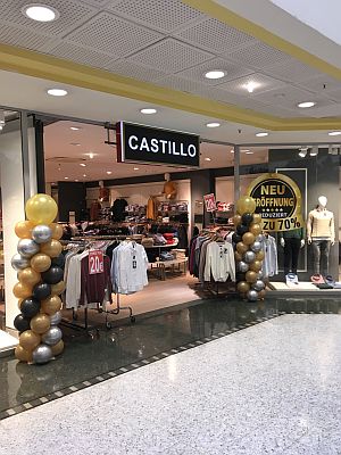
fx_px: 381
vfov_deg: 61.7
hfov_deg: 48.2
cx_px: 170
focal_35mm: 29
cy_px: 228
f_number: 2.2
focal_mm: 4.15
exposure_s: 1/33
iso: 25
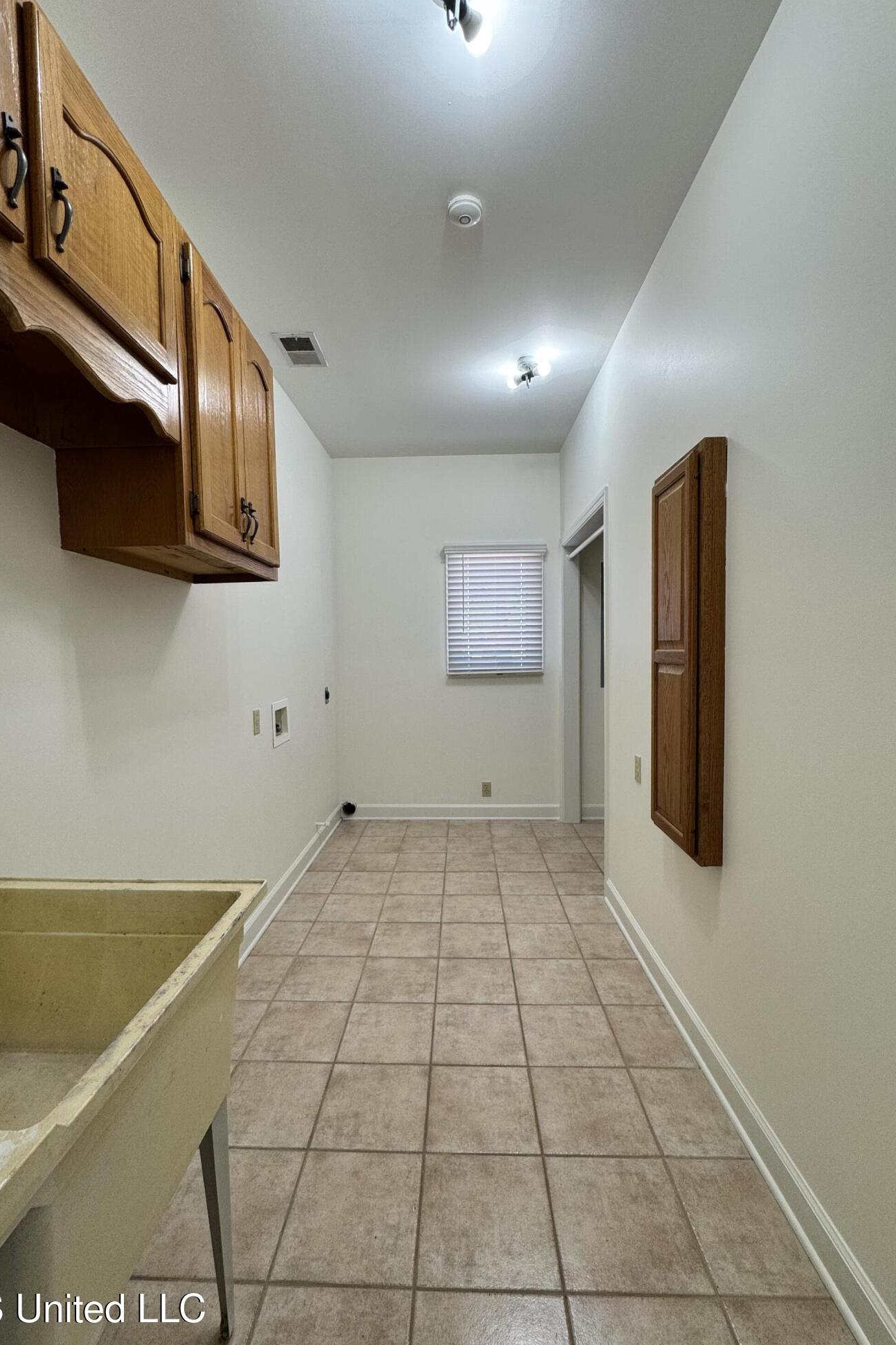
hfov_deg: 77.3
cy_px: 679
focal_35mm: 15
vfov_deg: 100.4
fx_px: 560
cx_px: 440
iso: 80
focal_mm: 2.22
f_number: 2.2
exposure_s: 1/120
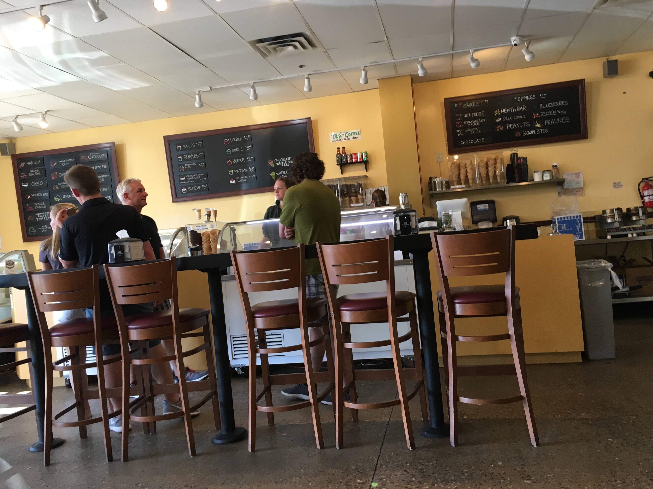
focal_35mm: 30
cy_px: 237
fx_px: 566
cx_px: 335
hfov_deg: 60.0
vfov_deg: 46.8
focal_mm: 4.15
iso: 50
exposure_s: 1/30
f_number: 2.2
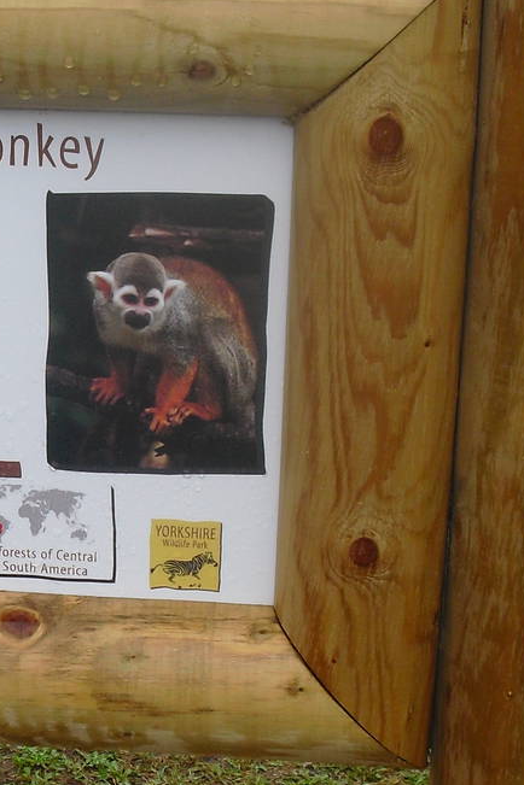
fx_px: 2009
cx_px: 0
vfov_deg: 22.1
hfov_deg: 14.6
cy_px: 461
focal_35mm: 92
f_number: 3.1
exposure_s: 1/250
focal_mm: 6.3
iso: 100
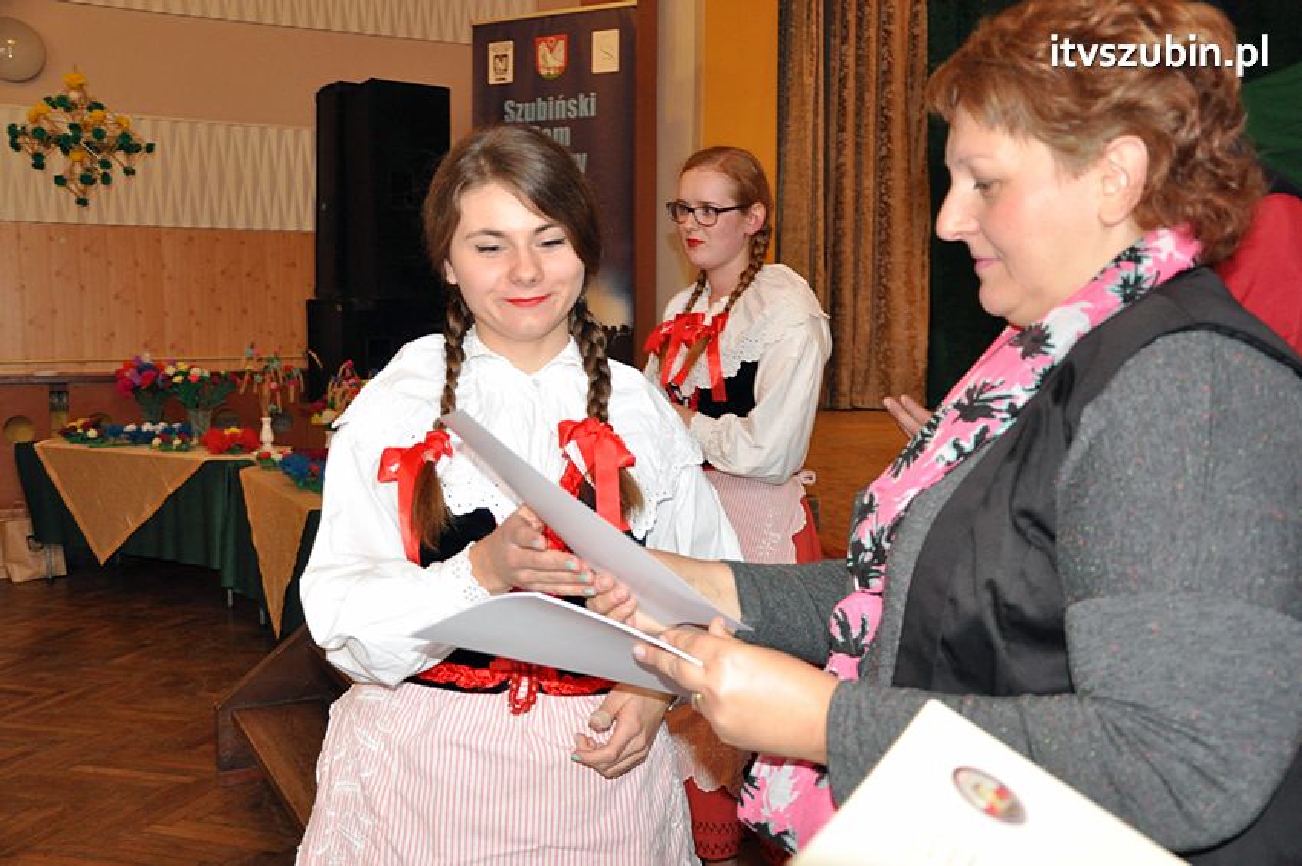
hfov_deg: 53.2
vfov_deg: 36.8
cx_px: 651
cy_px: 433
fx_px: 1301
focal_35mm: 36
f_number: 4.5
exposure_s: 1/60
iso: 1000
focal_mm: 24
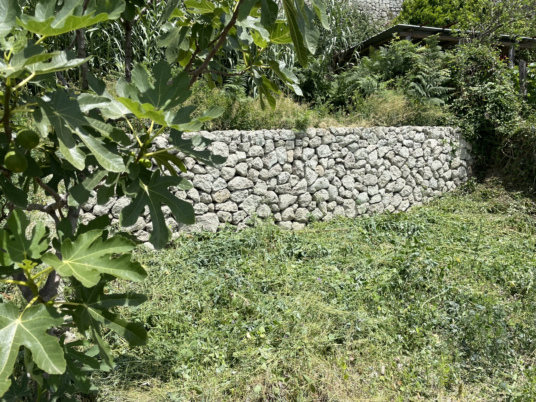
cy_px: 201
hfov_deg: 67.3
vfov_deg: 53.1
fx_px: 403
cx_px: 268
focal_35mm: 26
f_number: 1.6
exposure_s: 1/2959
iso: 32
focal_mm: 4.2
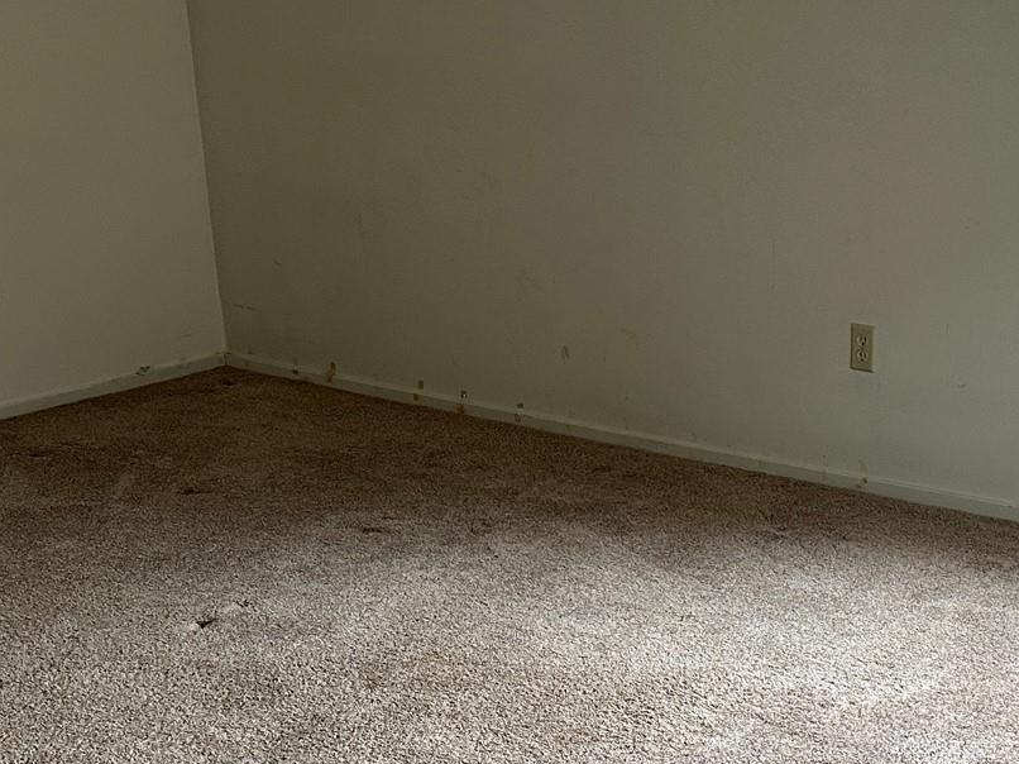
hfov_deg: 30.8
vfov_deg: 23.7
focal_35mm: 61
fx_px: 1795
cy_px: 587
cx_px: 828
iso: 250
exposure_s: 1/94
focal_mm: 6.86
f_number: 1.78
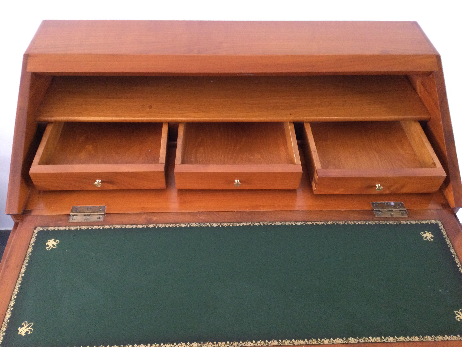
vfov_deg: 45.4
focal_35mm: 31
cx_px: 231
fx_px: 414
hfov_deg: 58.4
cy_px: 174
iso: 200
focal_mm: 3.3
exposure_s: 1/25
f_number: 2.4
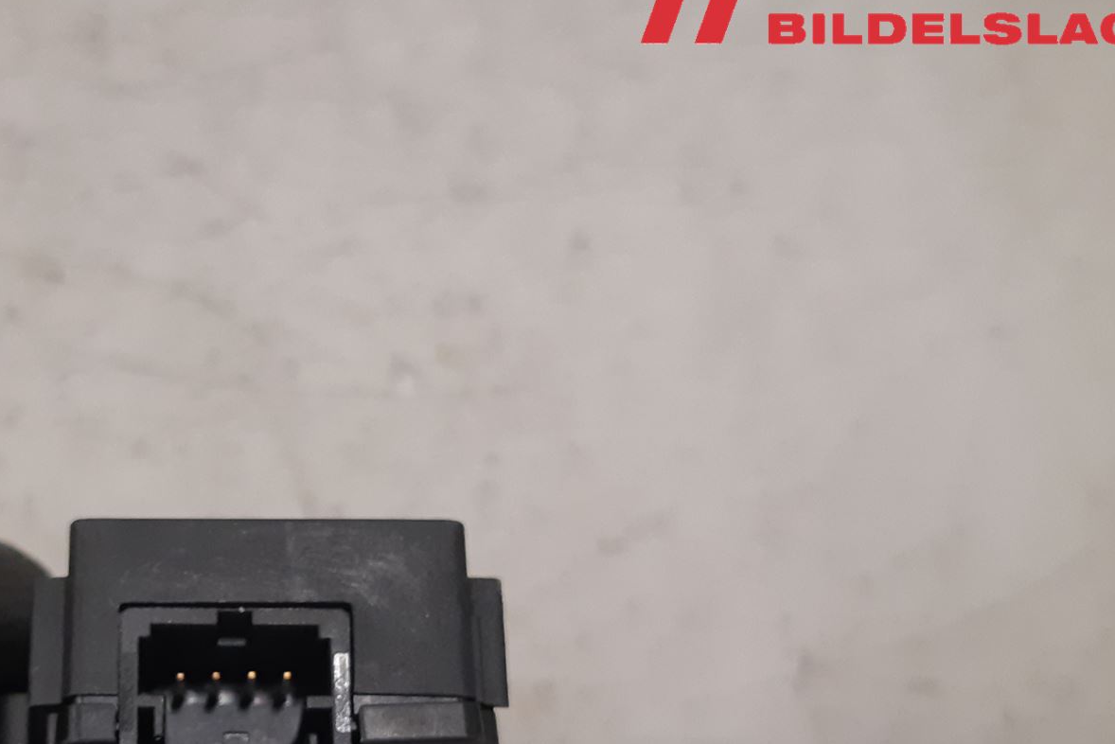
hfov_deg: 40.5
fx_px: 1456
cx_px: 253
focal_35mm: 47
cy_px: 611
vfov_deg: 28.0
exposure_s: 1/50
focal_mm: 3.93
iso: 200
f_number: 1.7
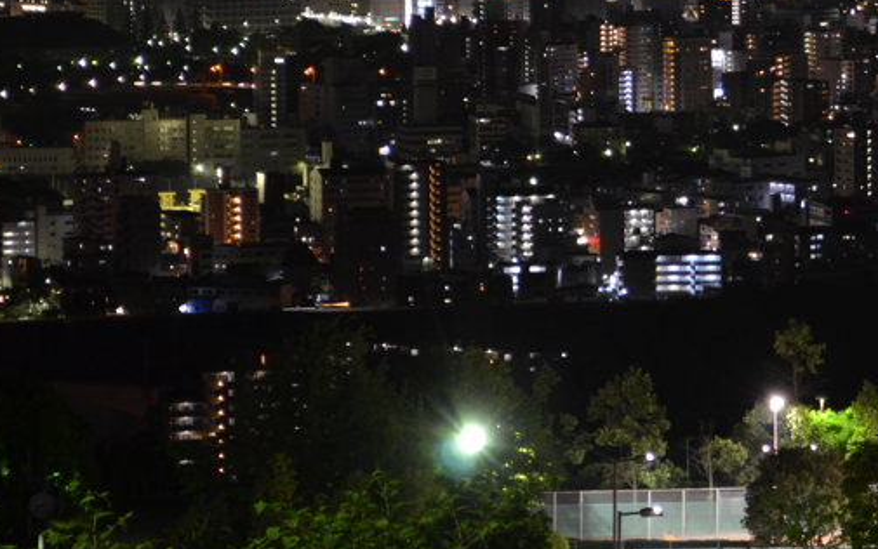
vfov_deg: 7.7
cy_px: -14
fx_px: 4070
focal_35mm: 170
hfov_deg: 12.2
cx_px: 878
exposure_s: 1/2
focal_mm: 55
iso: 800
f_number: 5.6
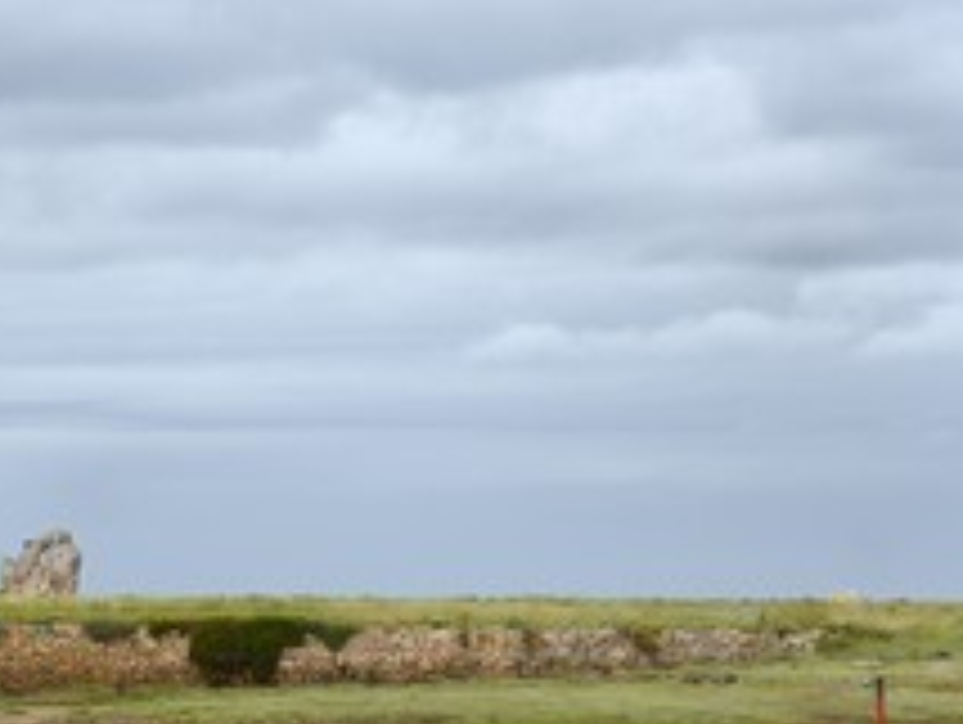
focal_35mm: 264
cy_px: 522
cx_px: 338
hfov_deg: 7.5
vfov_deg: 5.6
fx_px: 7353
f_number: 13
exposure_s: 1/250
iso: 200
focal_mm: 140
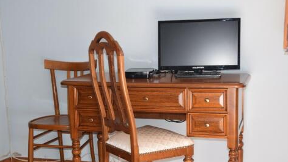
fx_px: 424
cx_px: 144
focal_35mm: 56
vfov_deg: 21.6
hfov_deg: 37.5
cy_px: 94
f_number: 5.6
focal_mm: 35
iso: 320
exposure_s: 1/125
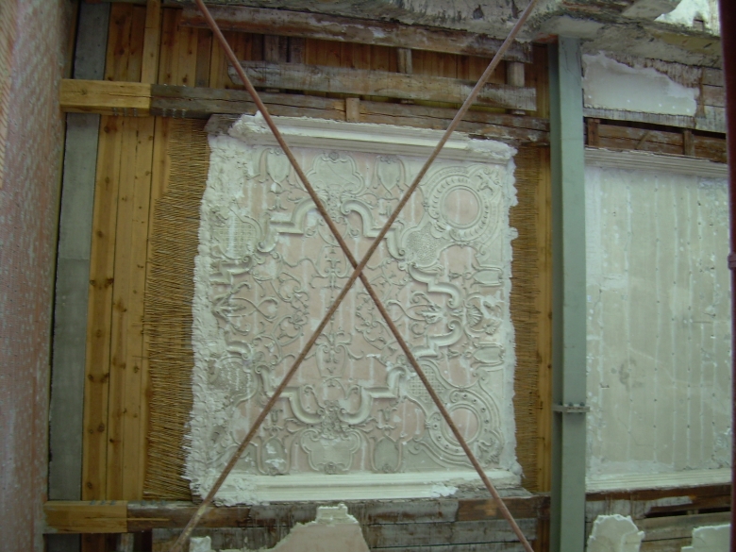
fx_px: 808
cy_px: 276
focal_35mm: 38
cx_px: 368
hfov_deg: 49.0
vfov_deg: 37.7
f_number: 2.8
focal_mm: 6.3
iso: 50
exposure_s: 1/8
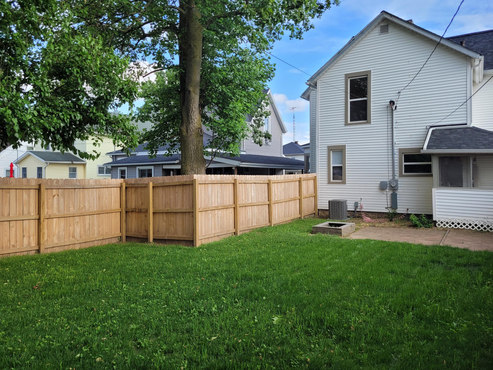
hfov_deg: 67.3
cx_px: 246
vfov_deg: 53.1
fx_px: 370
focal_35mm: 26
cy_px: 185
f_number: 1.8
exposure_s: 1/767
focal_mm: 5.4
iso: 40
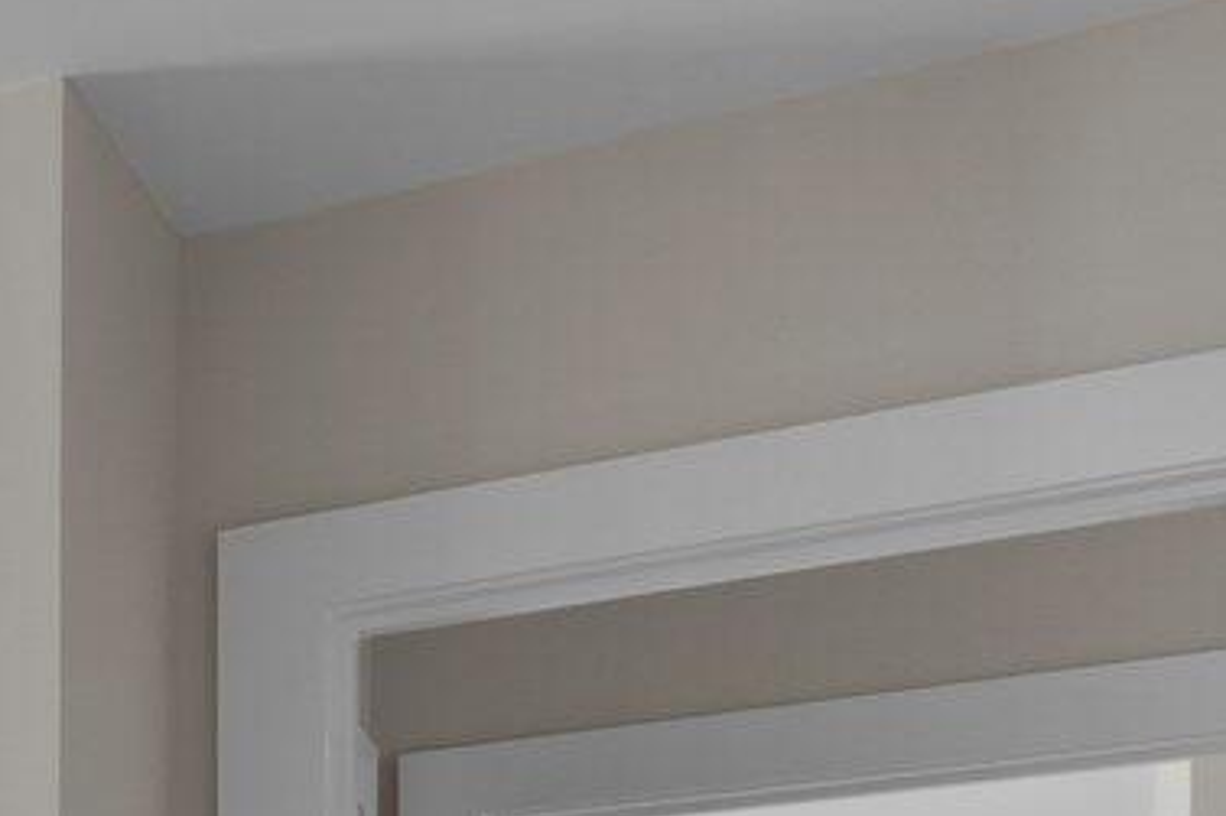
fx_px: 2961
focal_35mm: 87
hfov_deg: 15.2
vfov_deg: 14.0
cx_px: -1619
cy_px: 1442
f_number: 4
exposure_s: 1/25
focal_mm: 16
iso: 320
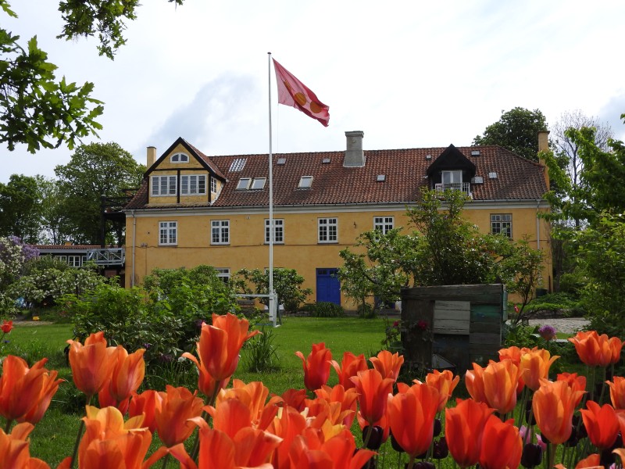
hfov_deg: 46.8
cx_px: 312
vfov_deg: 36.0
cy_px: 234
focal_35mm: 40
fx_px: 722
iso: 100
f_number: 3.8
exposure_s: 1/1000
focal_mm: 7.2
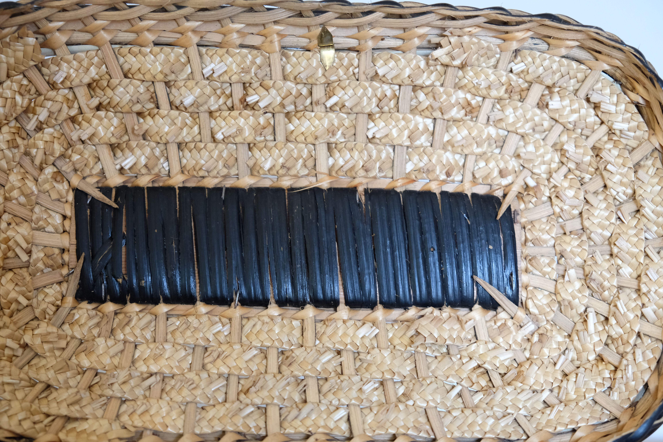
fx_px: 1086
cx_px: 332
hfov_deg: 33.9
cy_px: 221
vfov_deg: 23.0
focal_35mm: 59
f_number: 4
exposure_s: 1/60
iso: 2500
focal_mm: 39
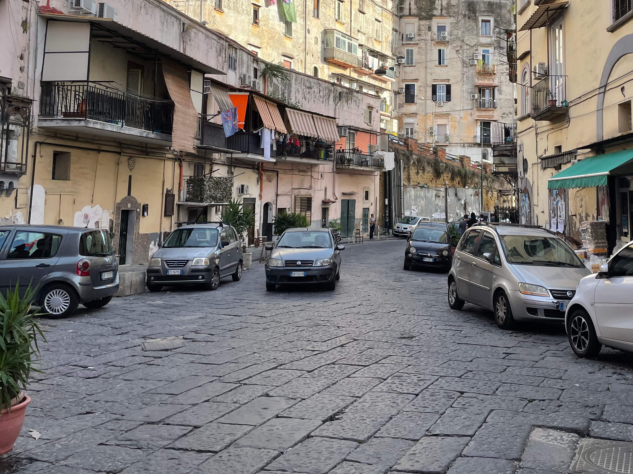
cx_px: 434
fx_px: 677
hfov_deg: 49.1
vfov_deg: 38.0
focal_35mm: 37
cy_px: 138
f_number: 1.6
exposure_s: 1/979
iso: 32
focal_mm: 4.2
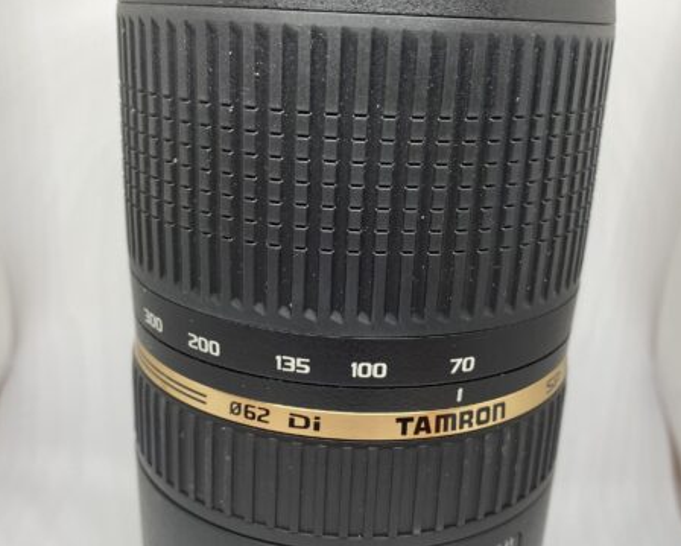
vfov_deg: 50.0
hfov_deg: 60.4
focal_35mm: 29
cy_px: 282
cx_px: 334
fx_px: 585
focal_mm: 4.25
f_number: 1.8
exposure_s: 1/122
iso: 100
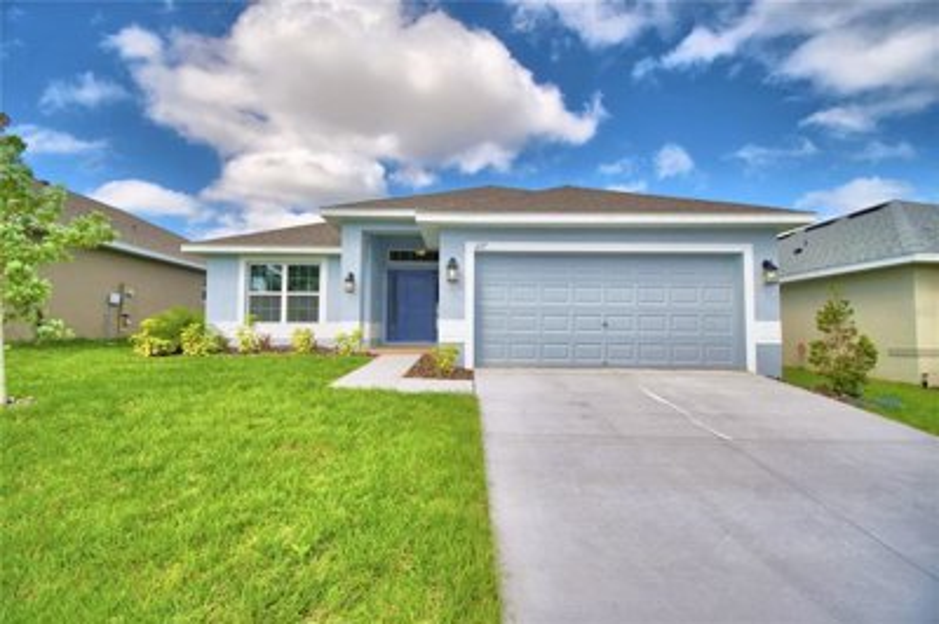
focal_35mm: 15
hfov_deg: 100.4
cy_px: 312
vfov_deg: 77.2
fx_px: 391
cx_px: 470
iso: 100
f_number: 4.5
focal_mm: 10
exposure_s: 1/1250
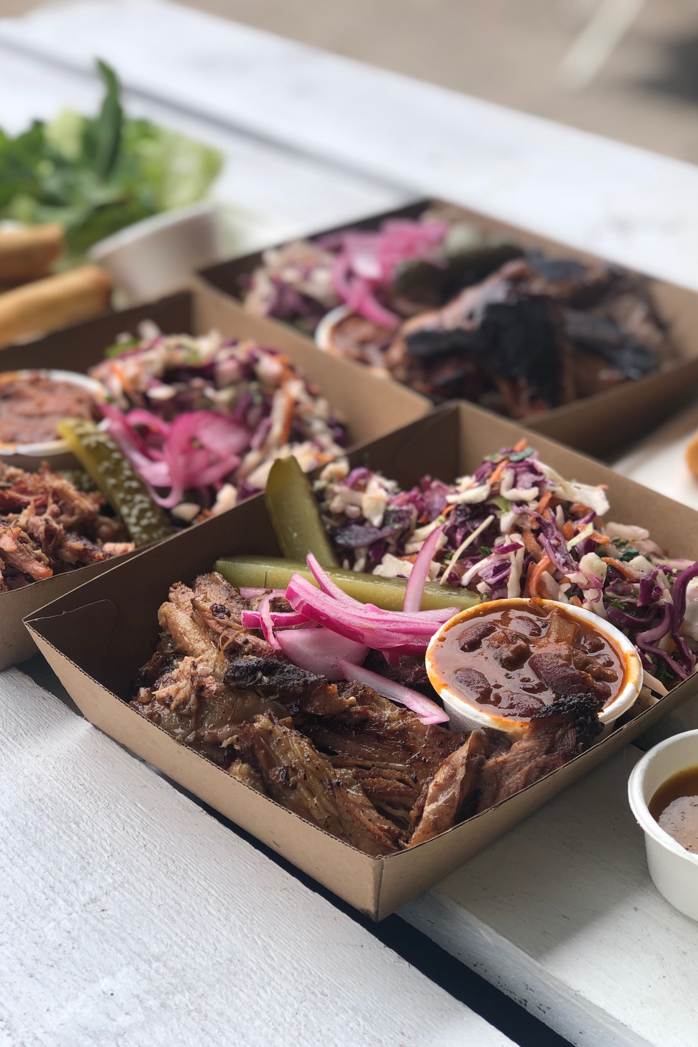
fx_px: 1745
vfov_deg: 33.4
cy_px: 524
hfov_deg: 22.6
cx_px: 357
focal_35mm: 60
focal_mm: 6.6
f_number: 2.8
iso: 20
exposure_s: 1/376
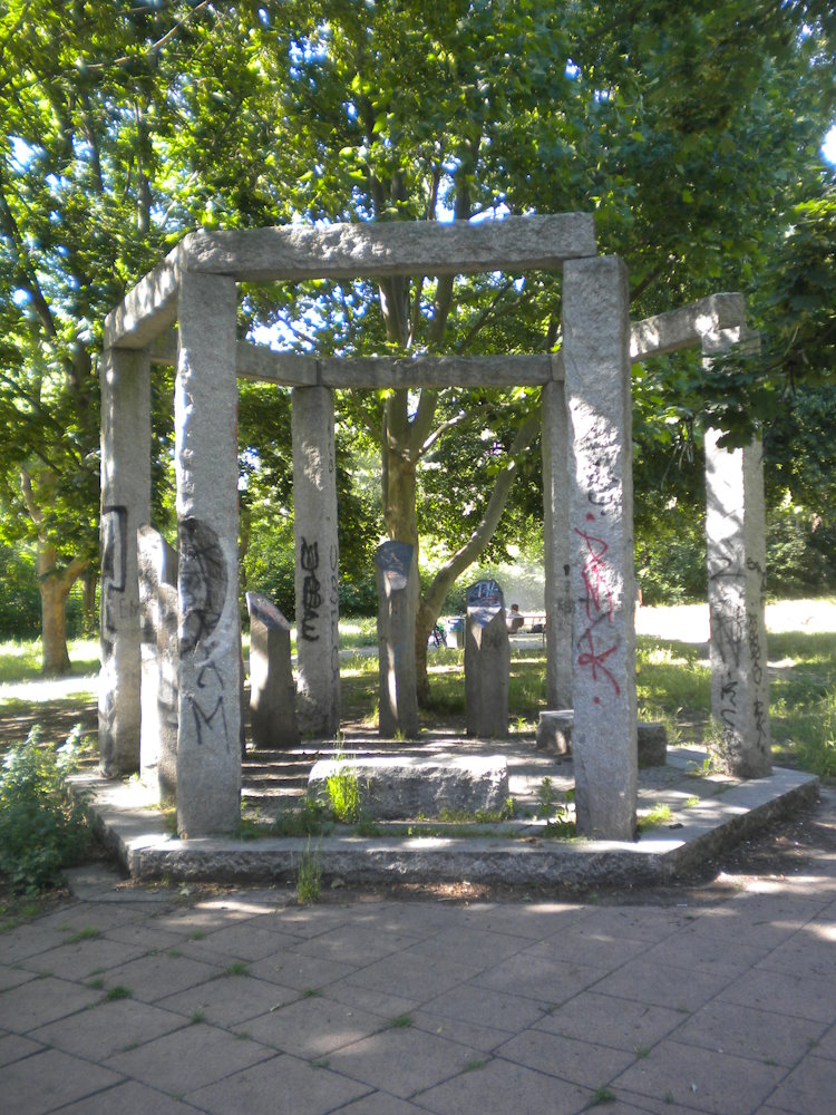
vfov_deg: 52.6
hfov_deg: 40.7
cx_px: 418
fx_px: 1127
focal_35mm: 35
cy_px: 558
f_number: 3.1
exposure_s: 1/69.3
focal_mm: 6.3
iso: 80
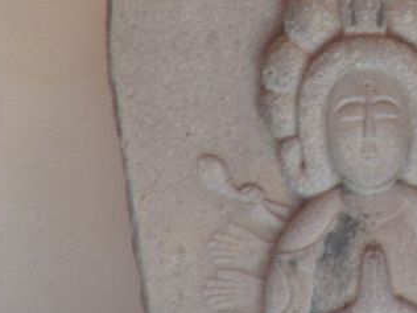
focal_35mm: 857
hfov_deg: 2.3
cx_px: 366
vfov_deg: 1.7
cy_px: 32
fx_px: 10324
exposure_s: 1/60
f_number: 2.8
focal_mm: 70.3
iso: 75
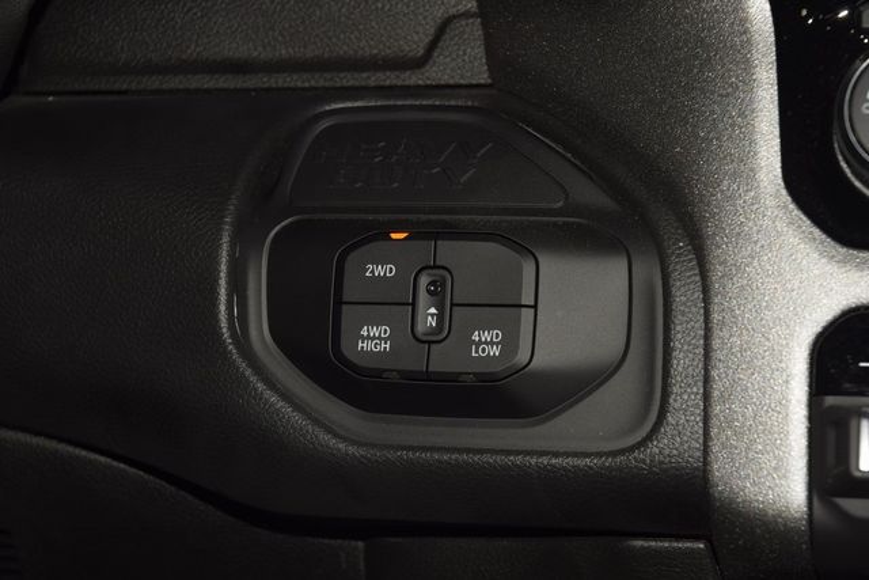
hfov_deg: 19.5
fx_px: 2535
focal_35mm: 105
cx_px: 434
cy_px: 290
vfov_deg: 13.0
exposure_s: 1/125
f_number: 8
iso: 100
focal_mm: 70
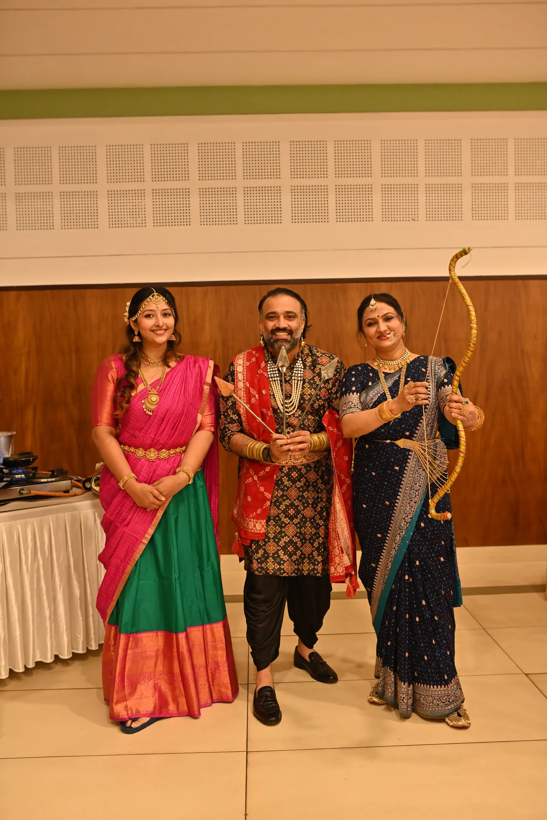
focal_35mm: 35
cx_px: 274
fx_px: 798
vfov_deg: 54.4
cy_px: 410
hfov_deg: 37.9
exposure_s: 1/200
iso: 1250
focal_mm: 35
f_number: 2.2
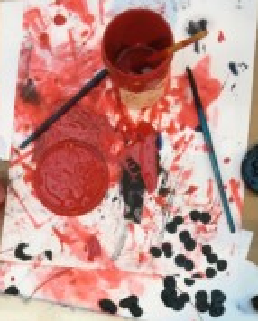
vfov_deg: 31.9
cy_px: 289
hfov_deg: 27.1
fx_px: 533
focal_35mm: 56
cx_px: 102
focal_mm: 4.15
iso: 50
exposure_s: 1/33
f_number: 2.2
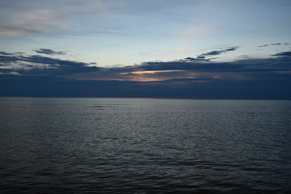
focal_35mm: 38
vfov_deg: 35.0
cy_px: 97
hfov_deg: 50.7
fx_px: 307
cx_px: 146
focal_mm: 38
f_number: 4
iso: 100
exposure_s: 1/160
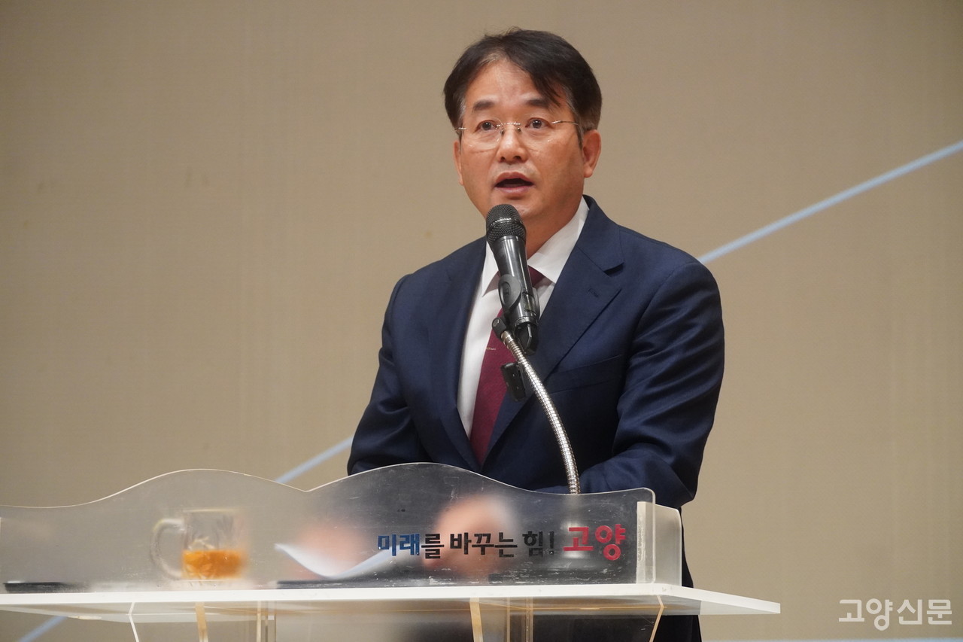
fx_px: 3370
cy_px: 321
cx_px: 482
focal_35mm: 126
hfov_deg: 16.3
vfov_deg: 10.9
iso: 3200
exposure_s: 1/160
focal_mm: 84
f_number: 5.6
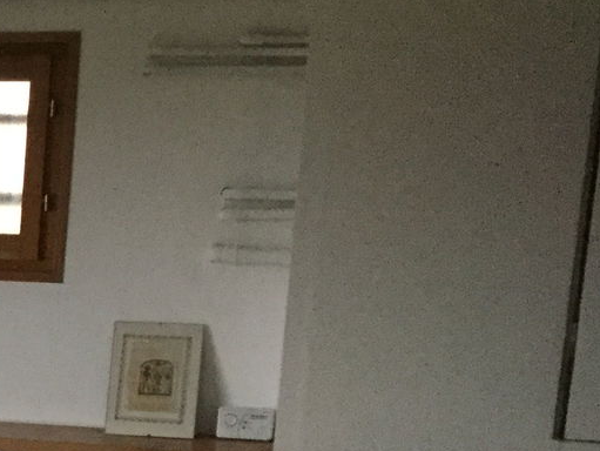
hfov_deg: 17.9
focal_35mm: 97
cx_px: -317
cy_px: 521
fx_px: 1682
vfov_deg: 14.8
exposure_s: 1/17
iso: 200
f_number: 2.4
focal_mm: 3.3
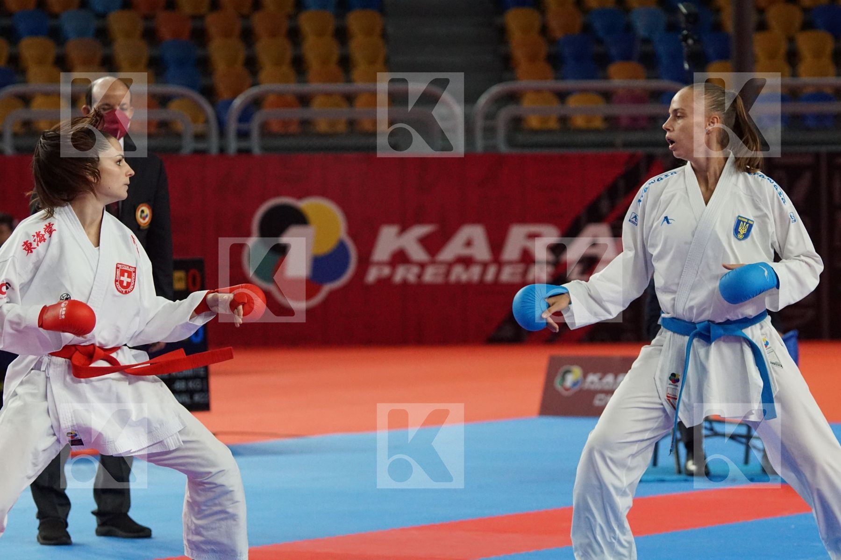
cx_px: 420
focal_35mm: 180
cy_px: 280
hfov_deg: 11.4
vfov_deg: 7.6
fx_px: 4205
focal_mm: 120
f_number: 3.2
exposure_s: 1/2000
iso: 3200
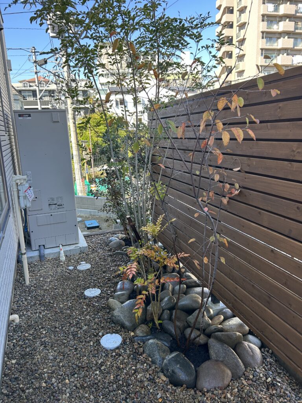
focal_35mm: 26
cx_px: 151
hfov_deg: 53.1
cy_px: 202
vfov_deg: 67.3
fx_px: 302
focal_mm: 5.7
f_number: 1.5
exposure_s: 1/351
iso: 50
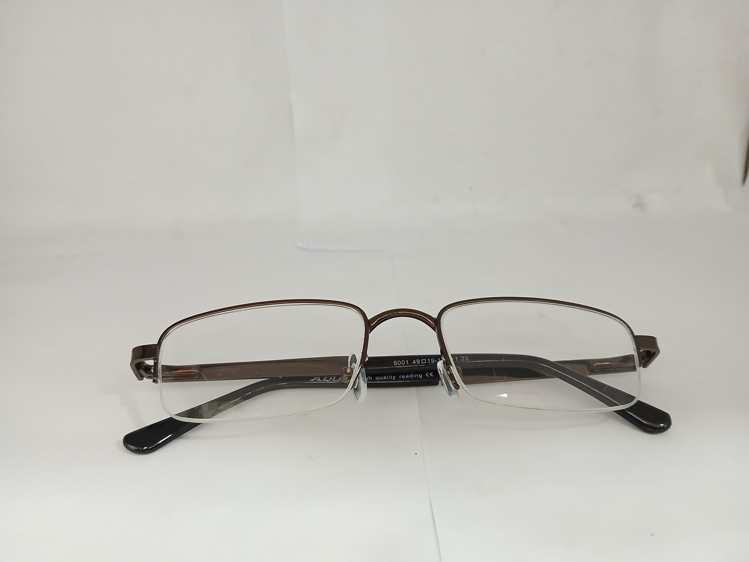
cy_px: 281
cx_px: 374
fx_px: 563
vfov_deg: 53.1
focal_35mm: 26
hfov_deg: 67.3
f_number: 1.8
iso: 250
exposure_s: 1/33.3
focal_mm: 3.98
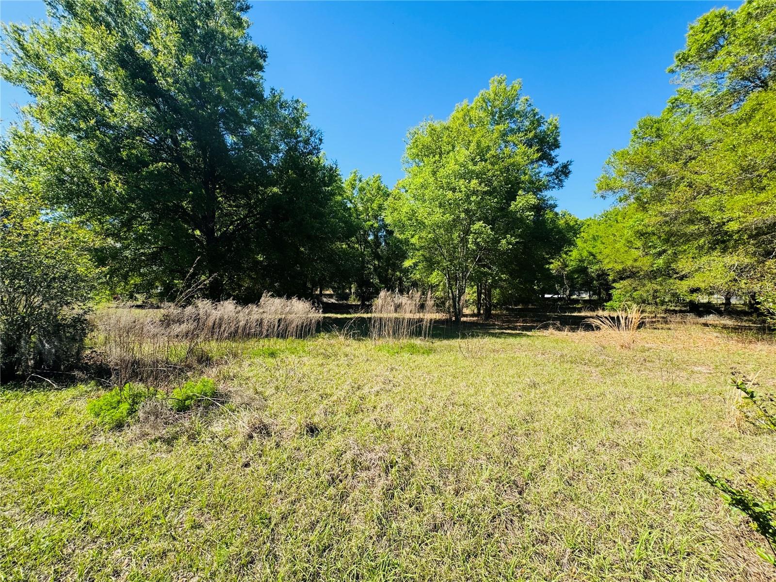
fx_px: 314
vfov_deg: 85.7
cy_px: 291
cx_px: 388
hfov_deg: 102.1
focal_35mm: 14
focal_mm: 2.22
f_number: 2.2
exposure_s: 1/646
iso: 40
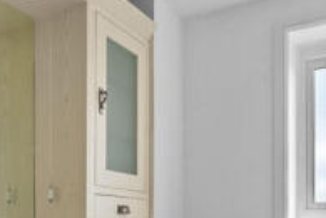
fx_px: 426
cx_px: 154
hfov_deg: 41.9
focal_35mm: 47
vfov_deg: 26.4
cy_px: 240
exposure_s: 1/80
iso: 400
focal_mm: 14
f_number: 2.8
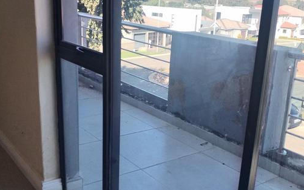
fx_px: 364
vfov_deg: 29.2
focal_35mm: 44
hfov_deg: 45.3
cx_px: 152
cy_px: 104
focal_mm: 4.75
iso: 100
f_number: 1.8
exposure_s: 1/193
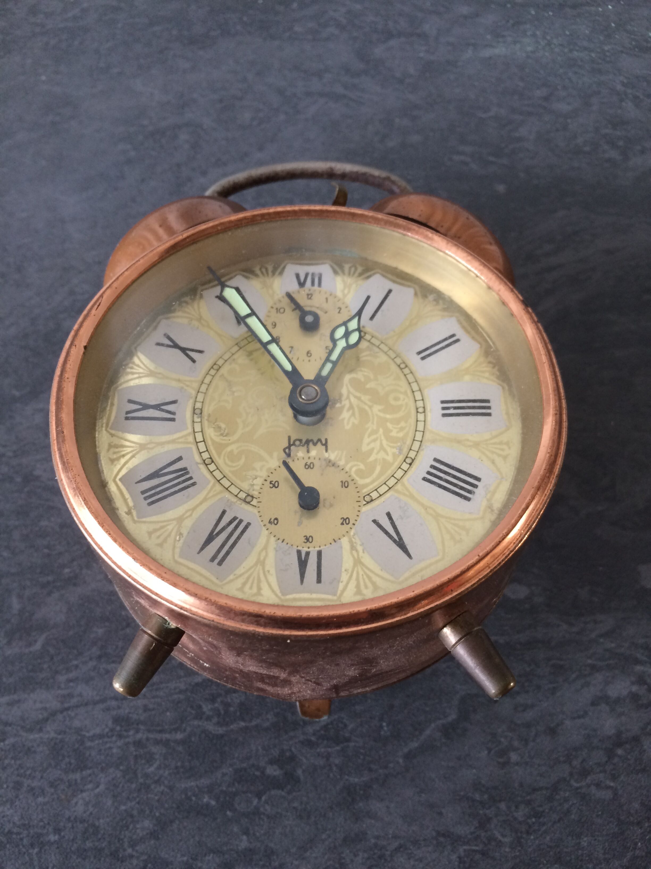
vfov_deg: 61.7
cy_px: 434
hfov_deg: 48.2
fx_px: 727
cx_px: 326
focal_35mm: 29
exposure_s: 1/33
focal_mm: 4.15
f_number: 2.2
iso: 125
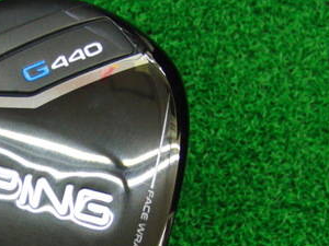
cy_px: 209
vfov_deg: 18.4
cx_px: 43
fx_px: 751
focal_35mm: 79
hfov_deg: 24.1
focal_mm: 6.42
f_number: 3.6
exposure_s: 1/50
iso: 400
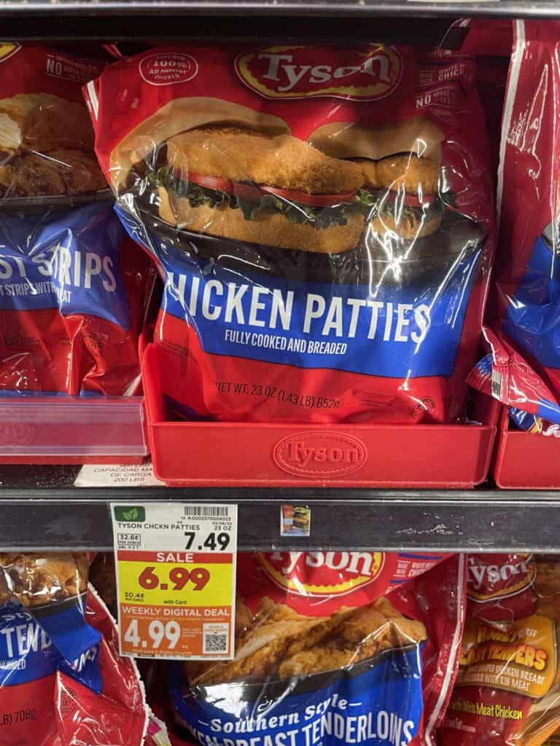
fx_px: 561
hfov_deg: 53.1
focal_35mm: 26
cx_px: 280
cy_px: 373
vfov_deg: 67.3
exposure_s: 1/60
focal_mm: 4.2
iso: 100
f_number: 1.6
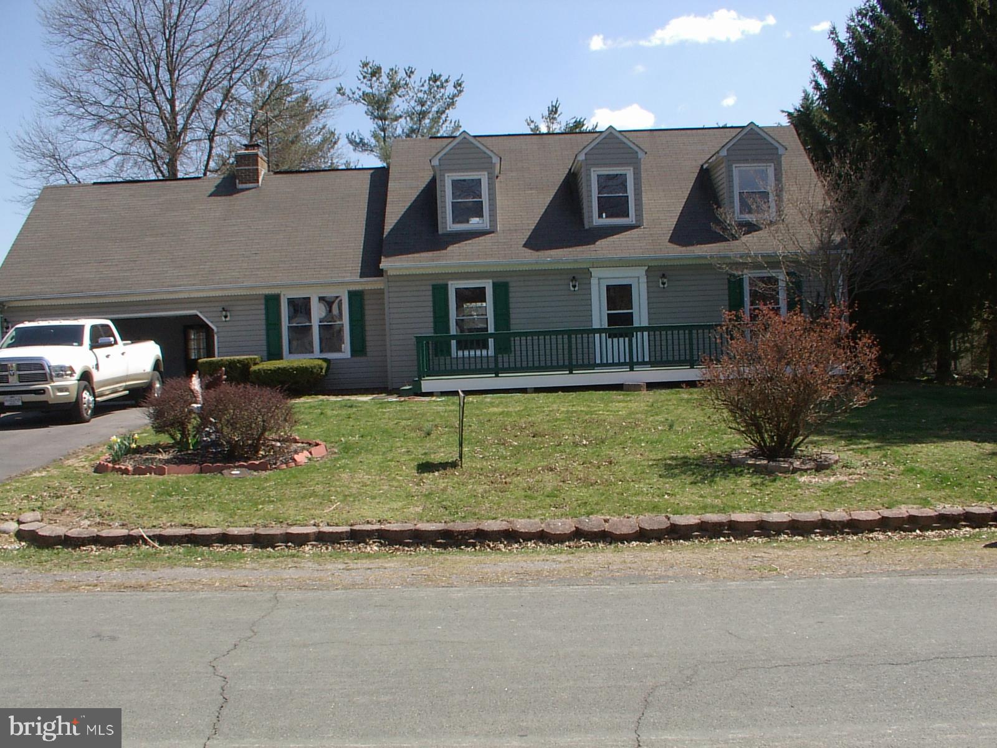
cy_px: 374
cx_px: 498
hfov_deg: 50.1
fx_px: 1066
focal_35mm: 37
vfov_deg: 38.7
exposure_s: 1/180
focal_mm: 5.8
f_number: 6.7
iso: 100
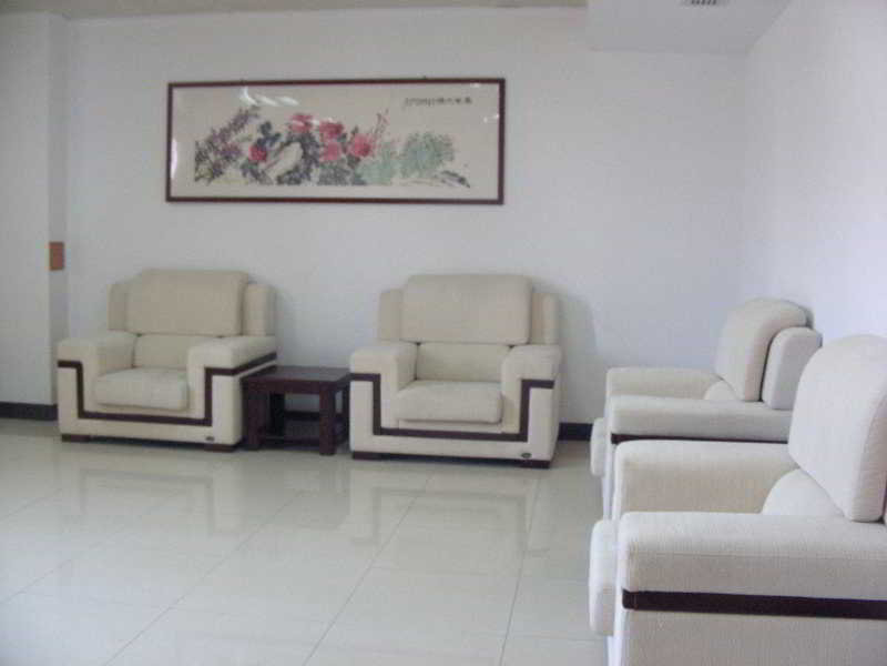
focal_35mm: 38
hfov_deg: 49.0
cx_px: 444
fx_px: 974
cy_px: 333
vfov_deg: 37.7
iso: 255
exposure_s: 1/8
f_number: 3.5
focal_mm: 6.3
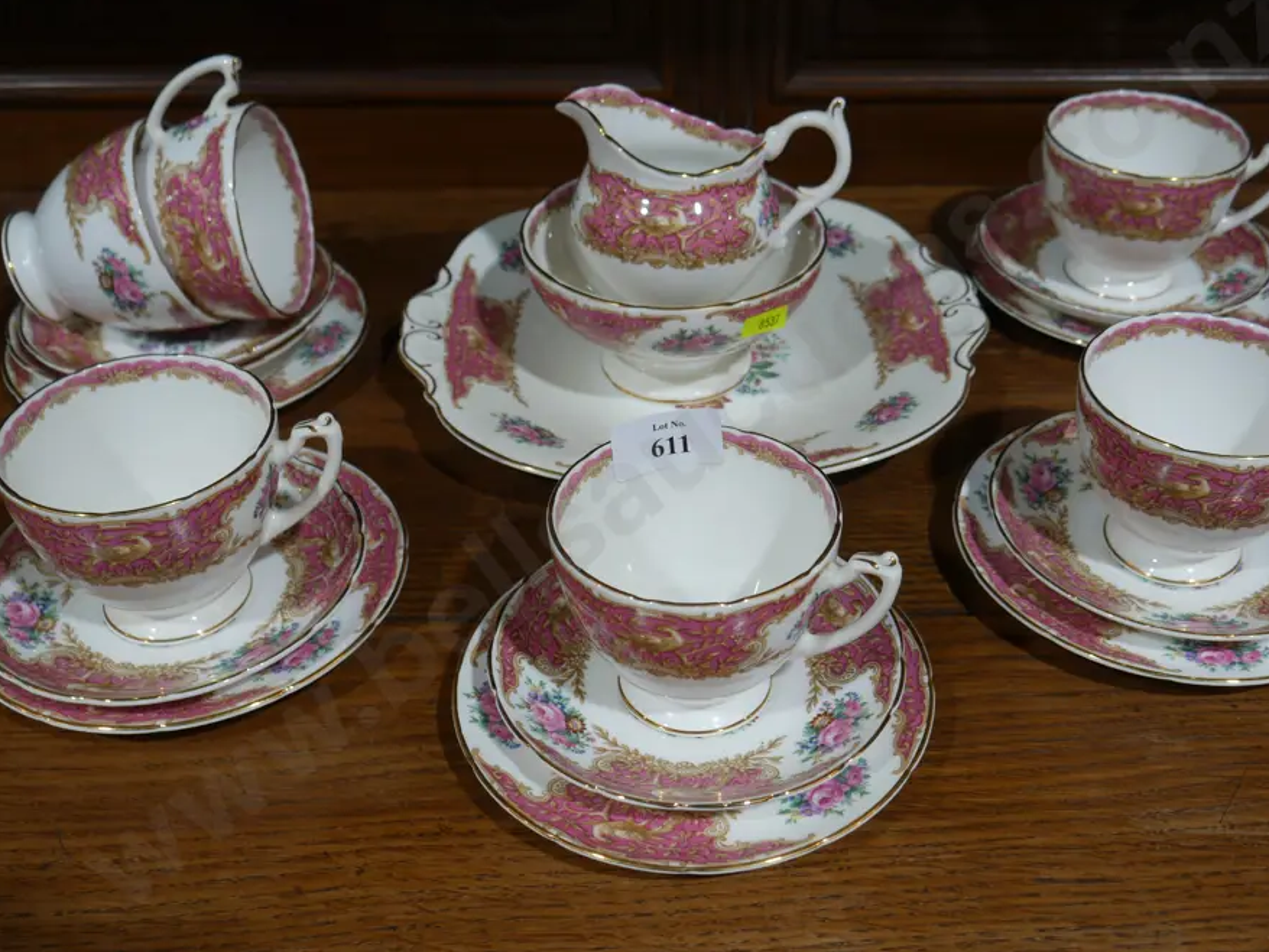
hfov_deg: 44.7
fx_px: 1540
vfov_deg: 34.4
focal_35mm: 42
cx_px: 692
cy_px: 444
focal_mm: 18
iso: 200
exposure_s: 1/60
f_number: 4
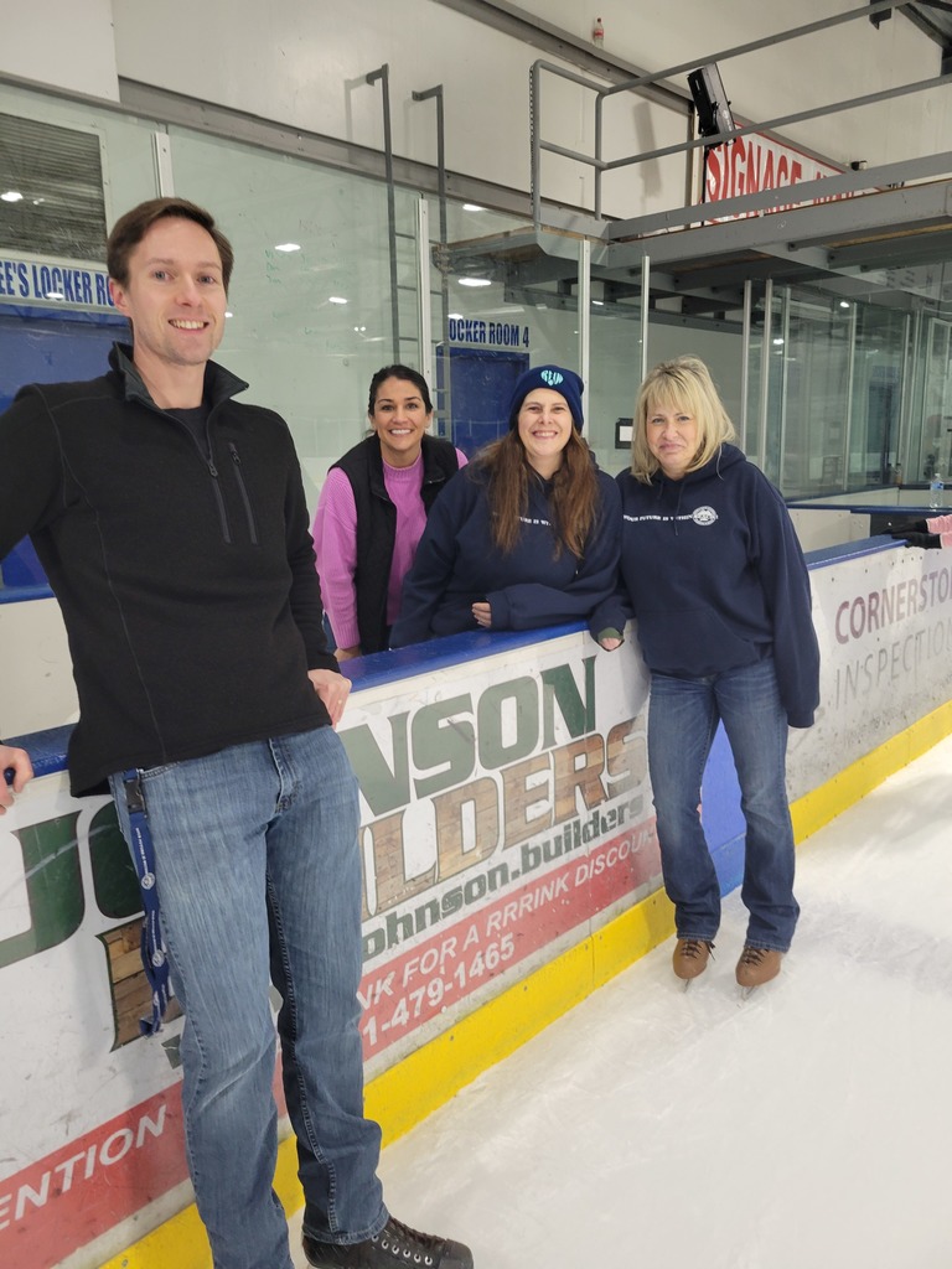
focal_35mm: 26
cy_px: 634
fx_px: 953
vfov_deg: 67.3
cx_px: 476
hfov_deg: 53.1
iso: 200
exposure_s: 1/60
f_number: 1.8
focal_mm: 5.4
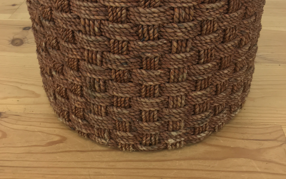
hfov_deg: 47.2
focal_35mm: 42
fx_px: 327
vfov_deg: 29.4
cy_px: 20
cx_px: 142
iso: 40
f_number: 2.2
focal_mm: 4.15
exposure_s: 1/33
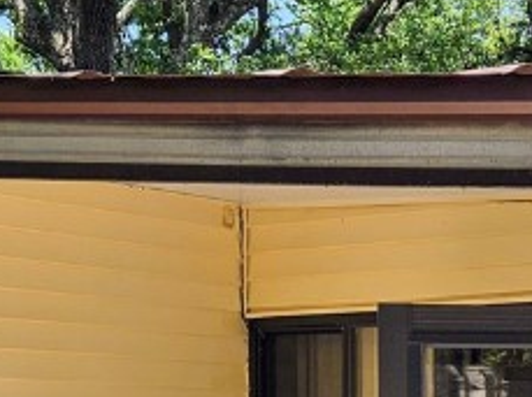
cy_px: 590
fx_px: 1580
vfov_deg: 13.5
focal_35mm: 103
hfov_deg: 18.7
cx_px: 504
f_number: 1.8
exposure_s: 1/866
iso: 25
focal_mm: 5.4
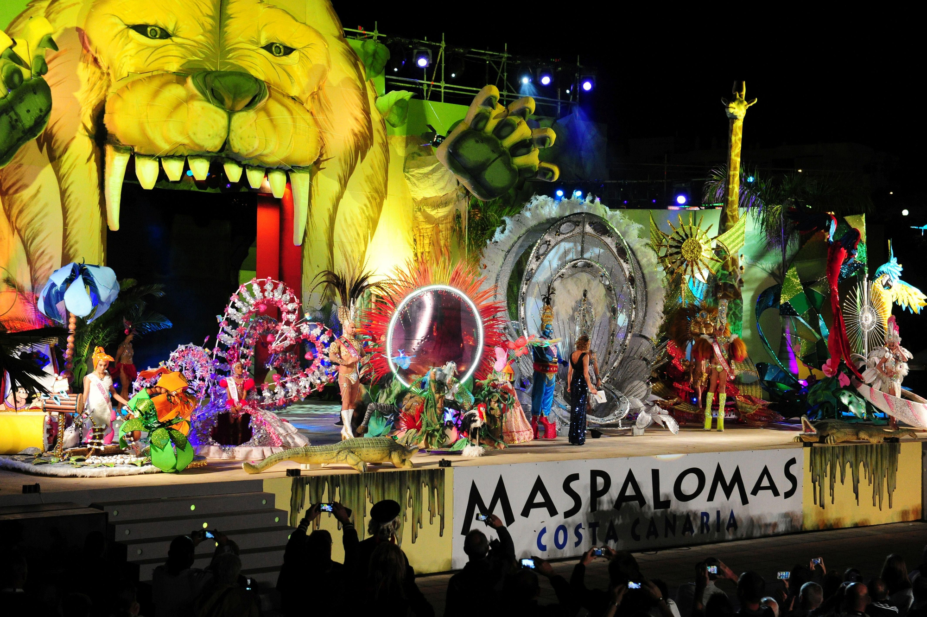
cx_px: 464
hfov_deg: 34.5
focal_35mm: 58
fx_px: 1493
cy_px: 308
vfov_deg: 23.4
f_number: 5.6
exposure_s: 1/250
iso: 6400
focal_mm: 58
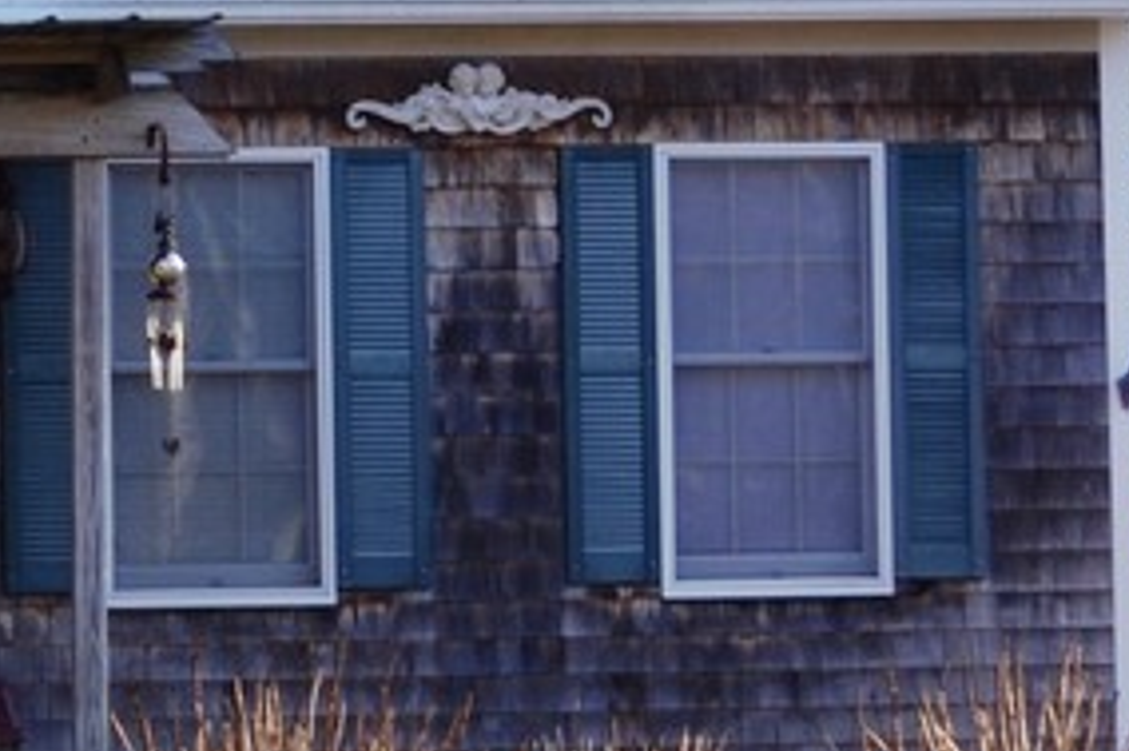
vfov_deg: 6.4
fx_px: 6676
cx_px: -278
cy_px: -12
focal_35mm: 213
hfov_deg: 9.5
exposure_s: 1/160
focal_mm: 28
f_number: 4.5
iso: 100
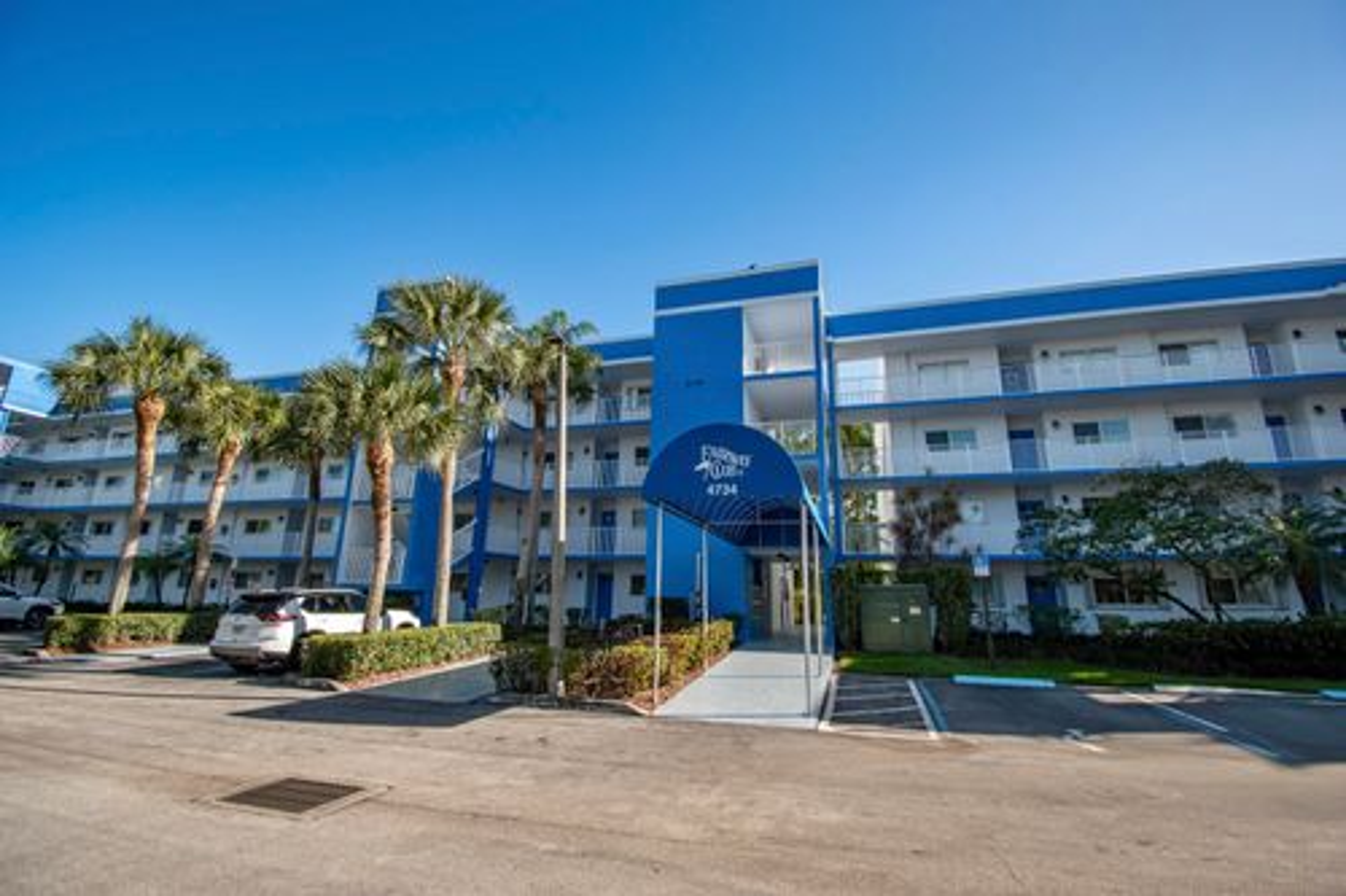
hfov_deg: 100.4
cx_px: 673
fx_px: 561
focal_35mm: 15
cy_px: 448
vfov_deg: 77.3
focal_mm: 10
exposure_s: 1/1250
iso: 400
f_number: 5.6
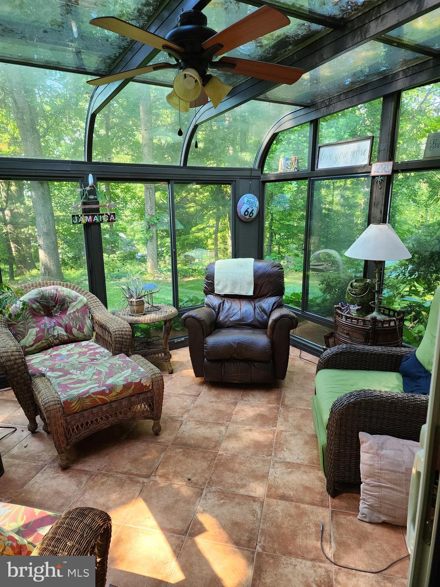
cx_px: 220
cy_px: 294
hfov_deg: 58.9
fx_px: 390
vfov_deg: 73.9
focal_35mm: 23
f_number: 1.8
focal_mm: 6.4
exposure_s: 1/120
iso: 200
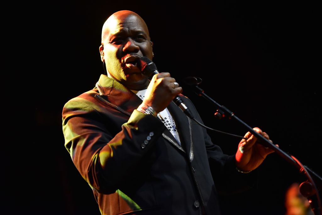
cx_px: 161
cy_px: 108
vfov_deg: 11.0
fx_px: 1119
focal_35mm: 125
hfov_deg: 16.4
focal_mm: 125
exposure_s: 1/125
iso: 3200
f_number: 2.8
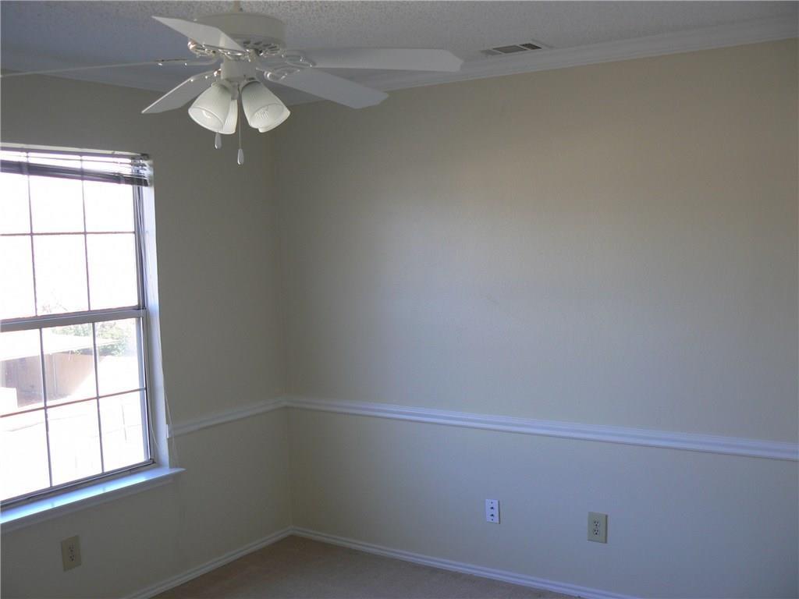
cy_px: 300
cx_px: 400
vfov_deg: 39.7
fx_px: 831
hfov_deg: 51.4
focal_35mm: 36
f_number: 2.8
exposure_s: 1/50
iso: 80
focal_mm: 6
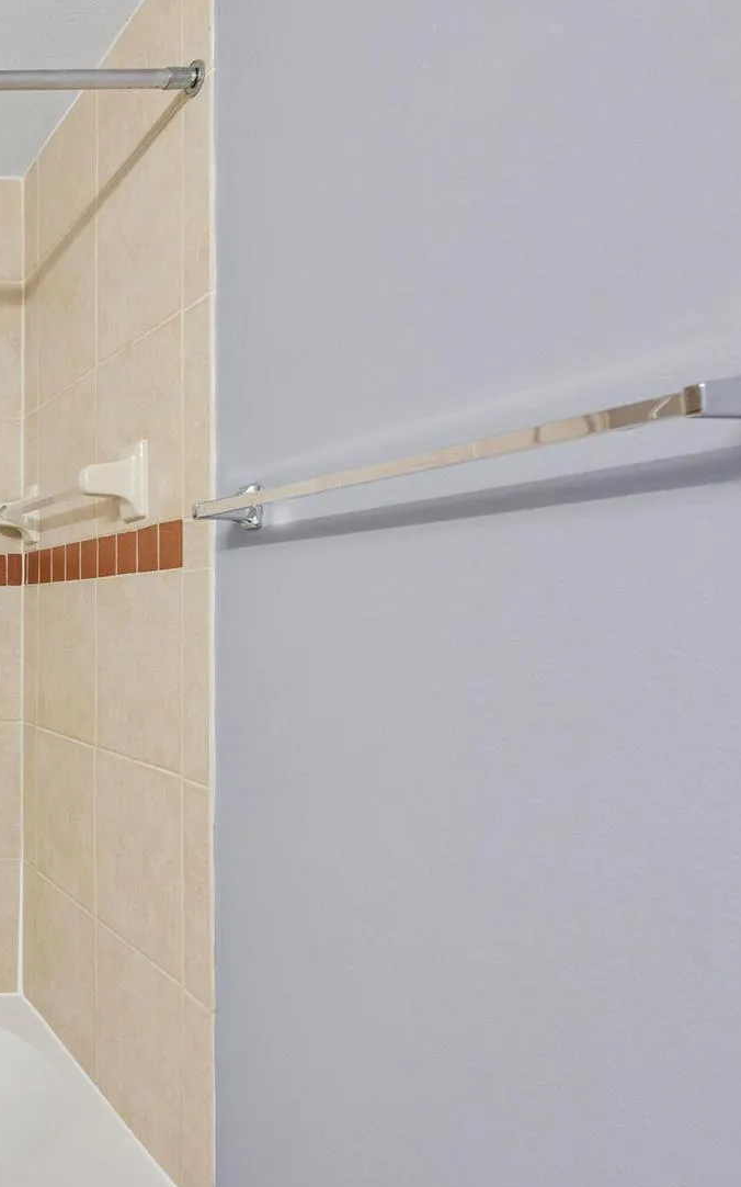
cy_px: 624
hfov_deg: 31.5
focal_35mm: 27
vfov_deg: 68.4
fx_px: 873
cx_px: -287
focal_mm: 14
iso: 400
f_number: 8
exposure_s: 1/2
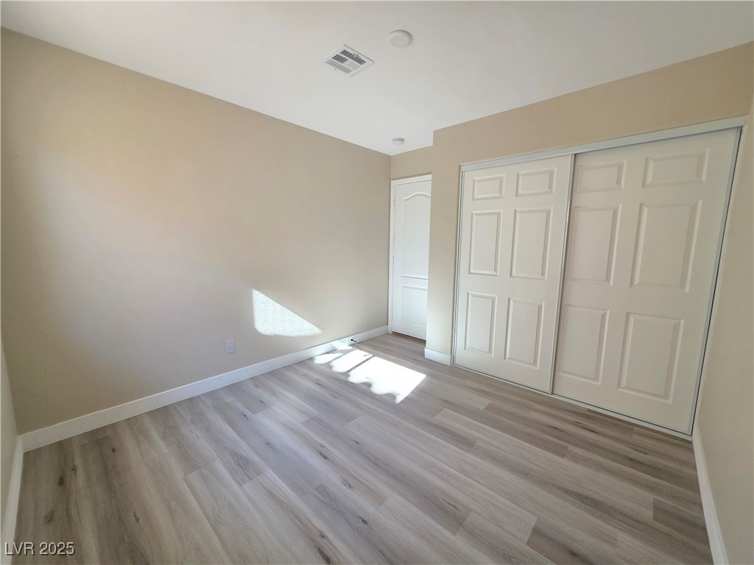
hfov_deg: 106.2
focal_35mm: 13
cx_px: 377
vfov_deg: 89.9
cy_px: 282
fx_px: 283
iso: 250
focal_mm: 2.2
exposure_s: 1/120
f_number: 1.9
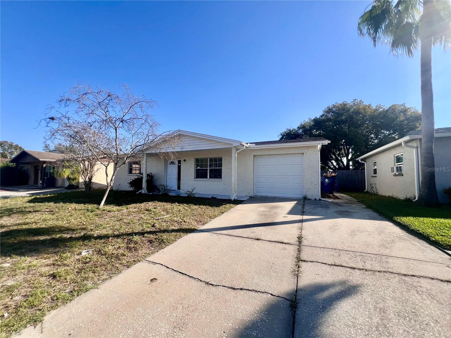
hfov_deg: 106.2
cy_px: 169
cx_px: 226
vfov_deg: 89.9
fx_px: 169
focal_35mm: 13
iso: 32
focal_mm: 1.57
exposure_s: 1/1325
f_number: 1.8
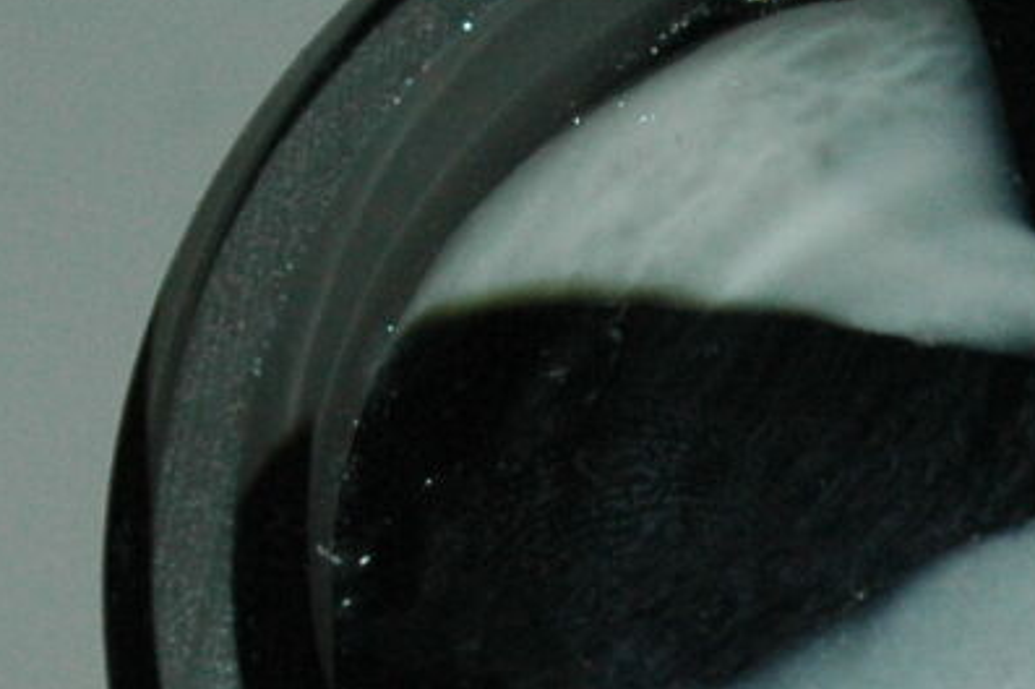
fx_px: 6808
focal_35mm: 237
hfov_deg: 8.6
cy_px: 754
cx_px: 1030
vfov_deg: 5.8
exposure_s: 1/125
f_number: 7.1
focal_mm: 28
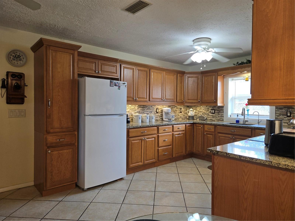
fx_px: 196
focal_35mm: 23
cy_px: 110
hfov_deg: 73.9
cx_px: 148
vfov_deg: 58.9
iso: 80
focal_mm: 5.4
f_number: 1.8
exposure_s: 1/120
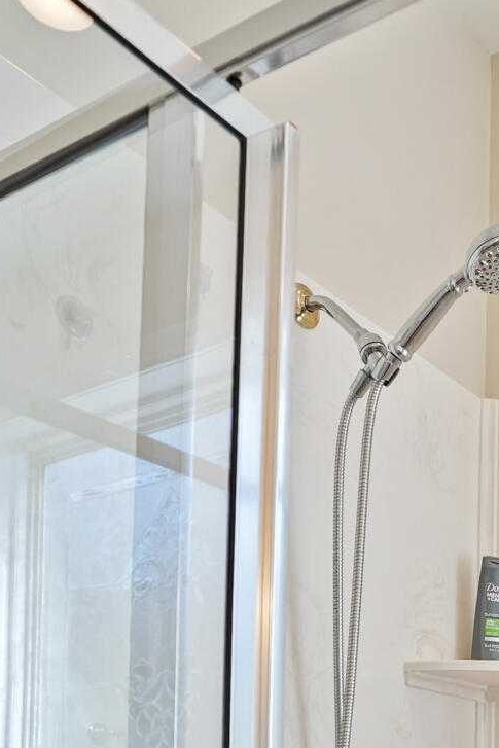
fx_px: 914
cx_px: 599
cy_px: 879
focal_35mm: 44
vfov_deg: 35.7
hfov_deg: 27.0
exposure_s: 1/30
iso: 1000
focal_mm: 16
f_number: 4
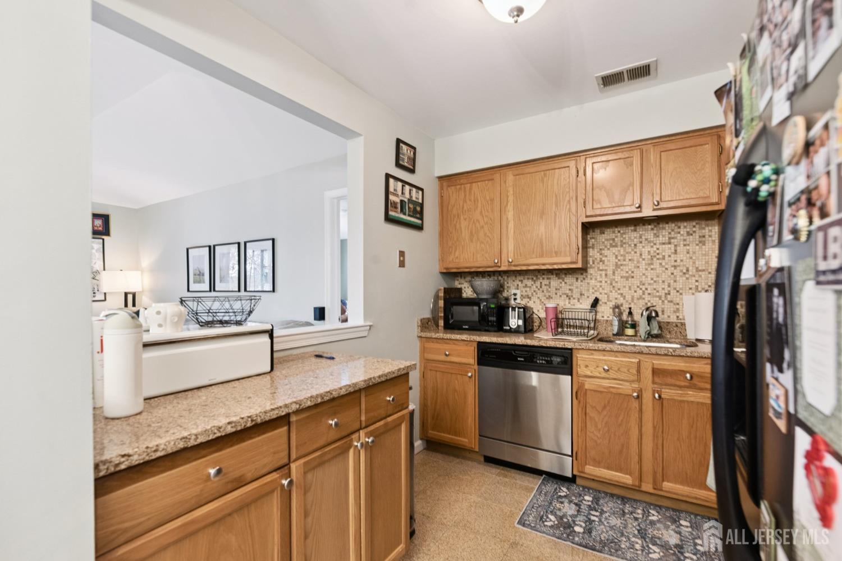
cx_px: 421
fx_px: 351
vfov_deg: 77.3
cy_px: 280
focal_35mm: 15
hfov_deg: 100.4
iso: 640
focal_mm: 15
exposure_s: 1/8
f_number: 7.1
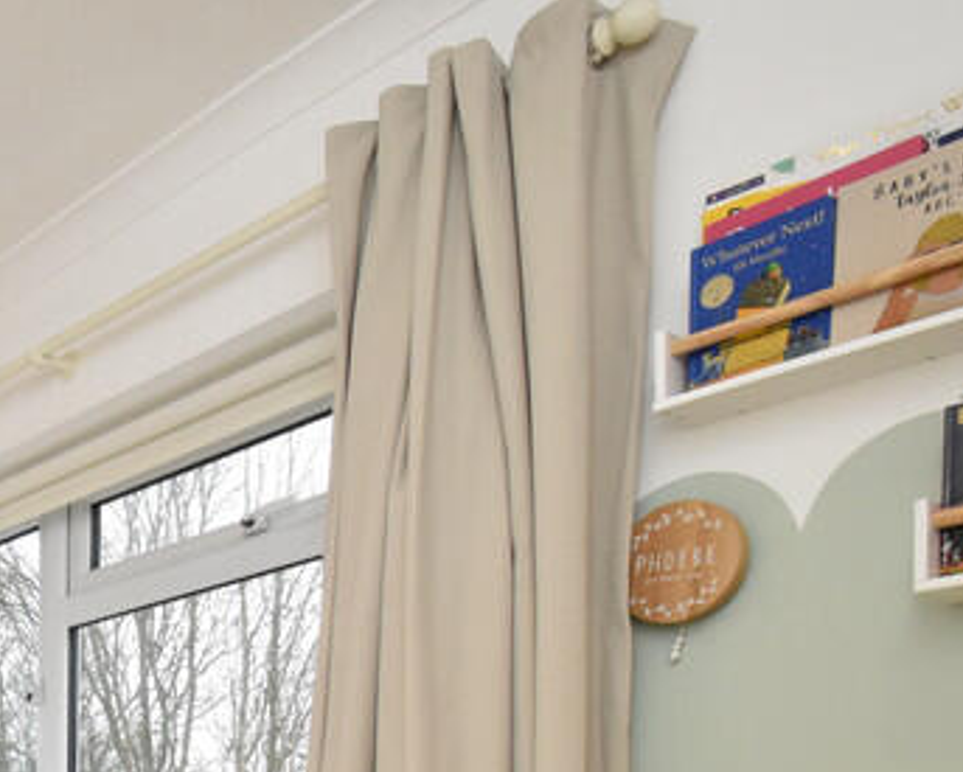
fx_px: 1198
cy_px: 889
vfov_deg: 31.0
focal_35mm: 42
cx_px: -182
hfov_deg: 35.1
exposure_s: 1/60
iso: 1600
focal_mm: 10
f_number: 9
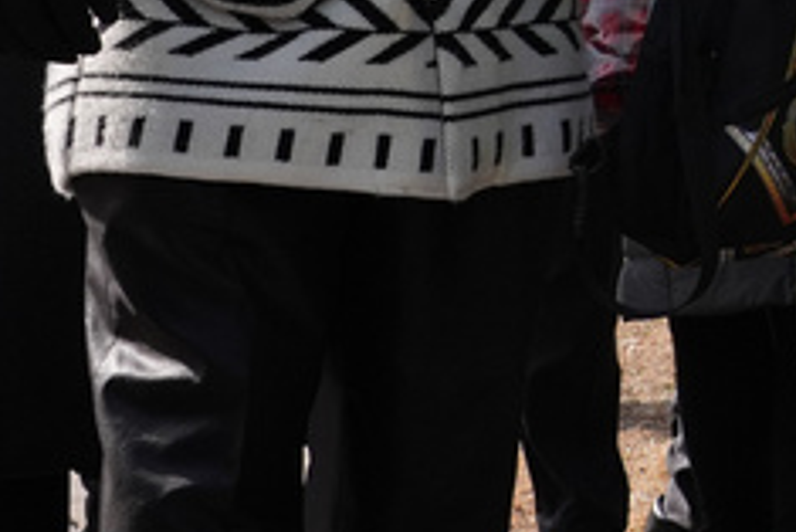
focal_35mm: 148
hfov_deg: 12.3
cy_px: -537
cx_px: 1595
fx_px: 3274
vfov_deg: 8.8
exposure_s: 1/1250
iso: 500
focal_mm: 34
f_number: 6.3
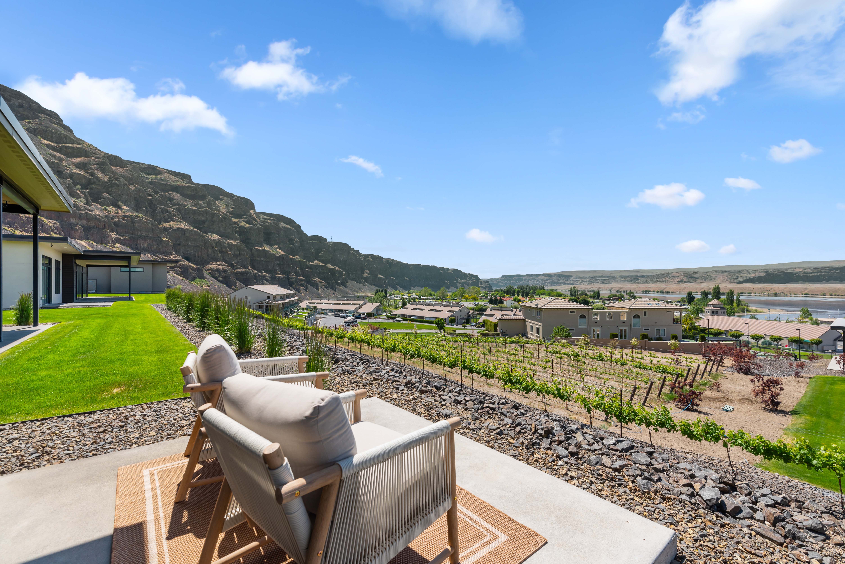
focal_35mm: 15
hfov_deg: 100.4
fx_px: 352
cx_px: 422
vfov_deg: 77.4
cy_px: 282
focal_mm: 15
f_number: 8
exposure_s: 1/800
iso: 100
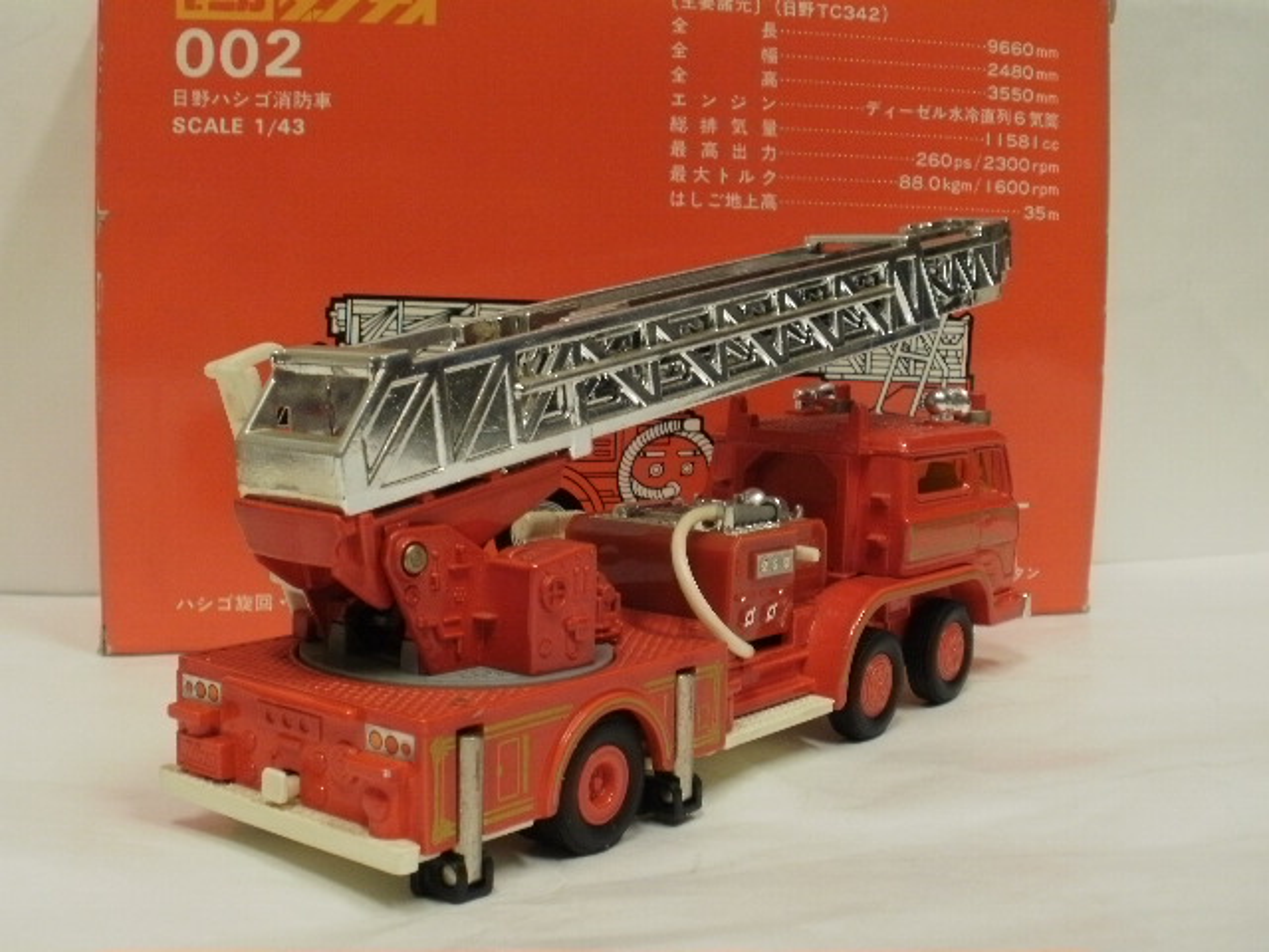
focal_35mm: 44
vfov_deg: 32.9
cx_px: 634
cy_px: 476
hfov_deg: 42.9
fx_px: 1613
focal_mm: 7.7
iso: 125
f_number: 4
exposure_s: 1/10
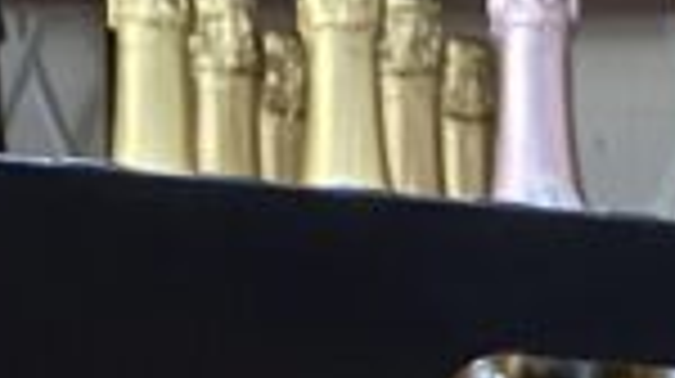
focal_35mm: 194
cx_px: 1305
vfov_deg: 5.5
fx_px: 3469
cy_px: 1472
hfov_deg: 10.3
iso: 400
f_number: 1.8
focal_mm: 4.25
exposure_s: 1/60
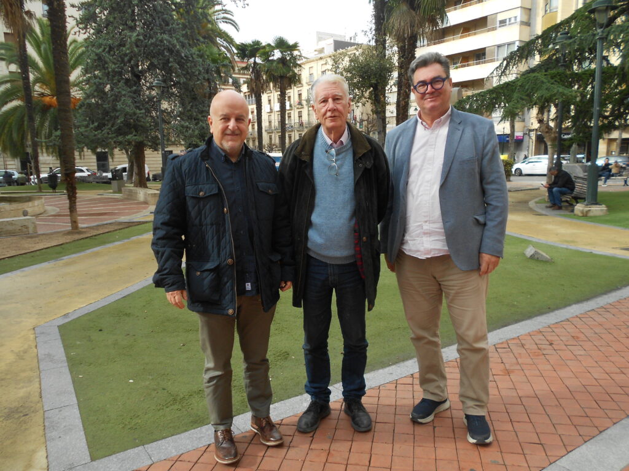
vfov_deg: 53.1
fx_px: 472
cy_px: 236
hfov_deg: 67.3
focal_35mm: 26
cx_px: 314
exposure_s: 1/200
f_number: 3.2
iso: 80
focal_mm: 4.6
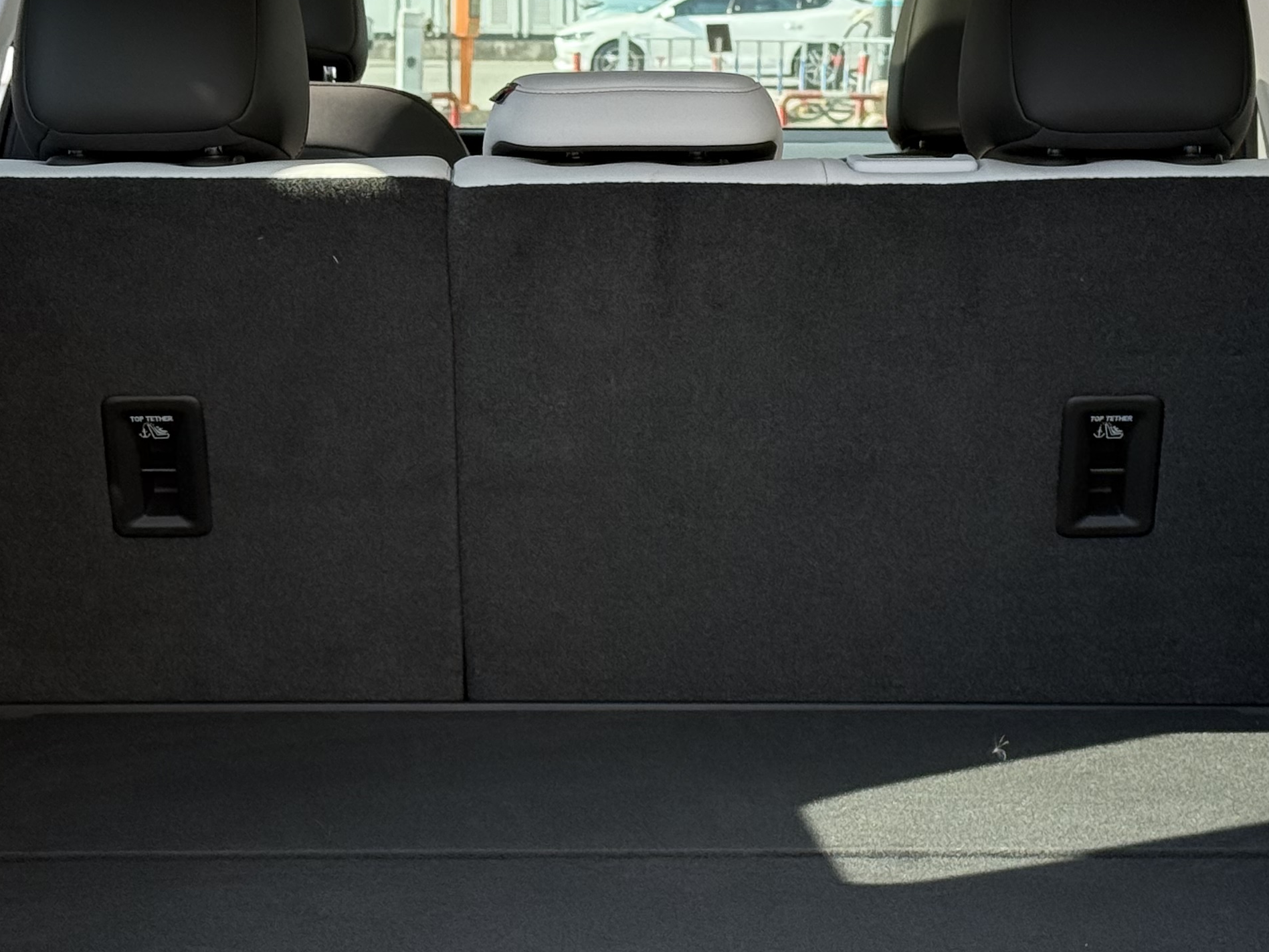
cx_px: 646
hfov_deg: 19.3
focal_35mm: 102
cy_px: 381
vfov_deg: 14.5
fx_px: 3739
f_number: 1.78
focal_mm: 6.76
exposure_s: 1/962
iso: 100
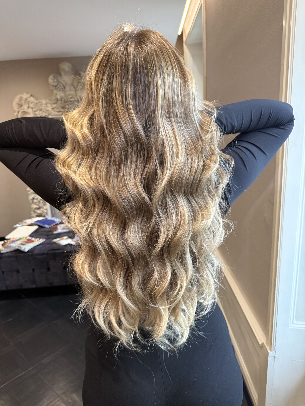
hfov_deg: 56.8
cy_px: 203
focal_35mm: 24
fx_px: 282
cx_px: 152
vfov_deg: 71.6
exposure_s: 1/50
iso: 400
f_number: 1.78
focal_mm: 6.76
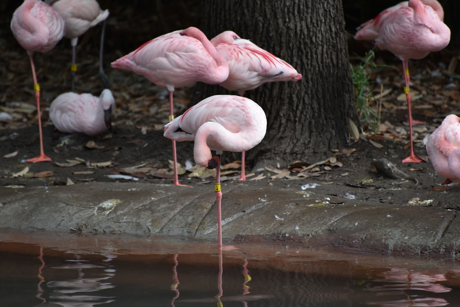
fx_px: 3834
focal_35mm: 300
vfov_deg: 4.6
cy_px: 154
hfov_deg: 6.9
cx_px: 230
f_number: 5.6
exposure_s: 1/640
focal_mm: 300
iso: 500
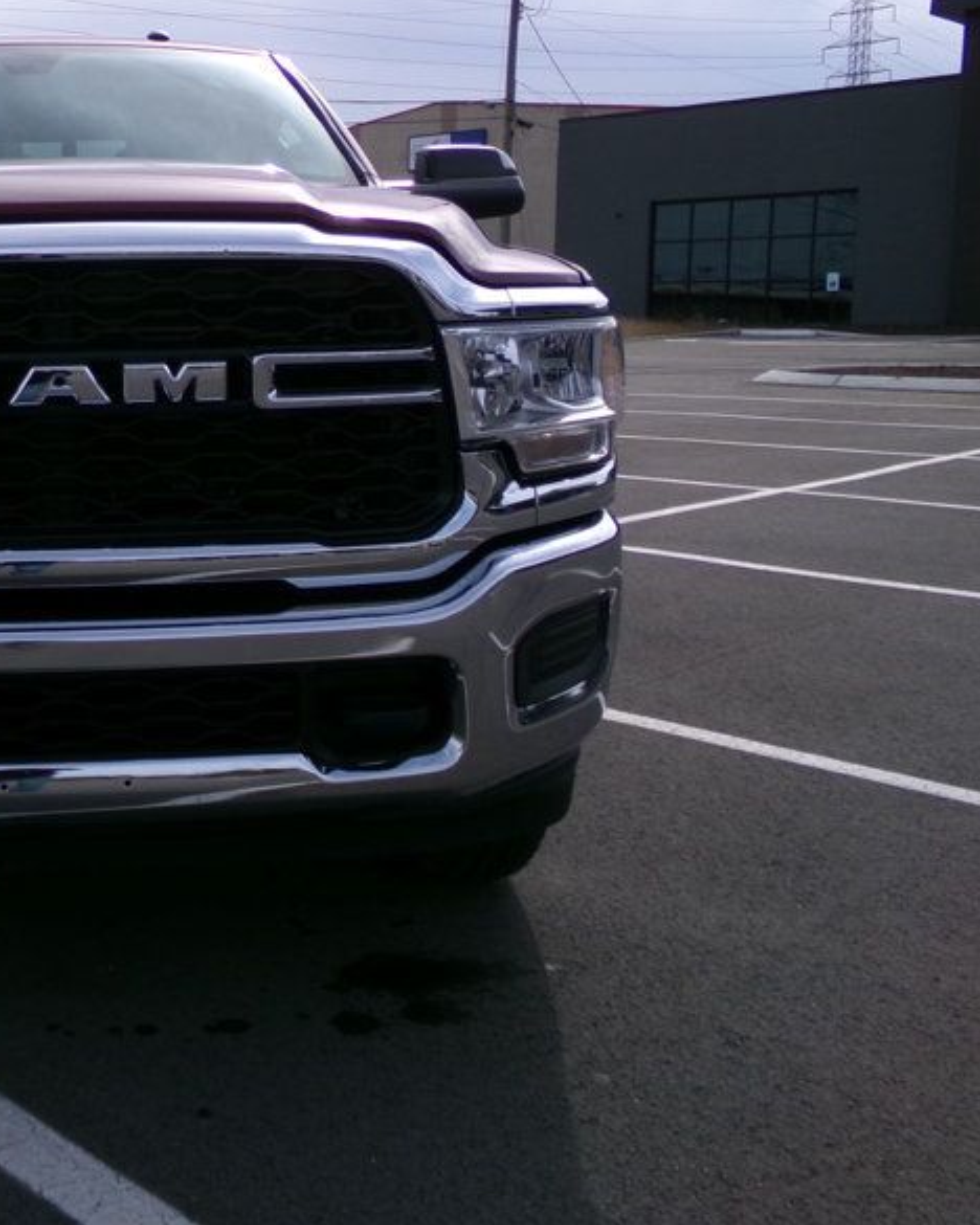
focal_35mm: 41
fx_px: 1486
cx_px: 42
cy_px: 459
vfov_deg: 44.4
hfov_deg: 33.9
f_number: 3.7
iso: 100
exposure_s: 1/750
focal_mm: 4.3
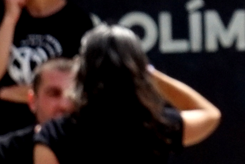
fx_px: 5023
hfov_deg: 2.8
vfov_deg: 1.9
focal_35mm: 738
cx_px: 483
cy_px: -5
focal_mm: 86
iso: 800
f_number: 14
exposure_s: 1/500
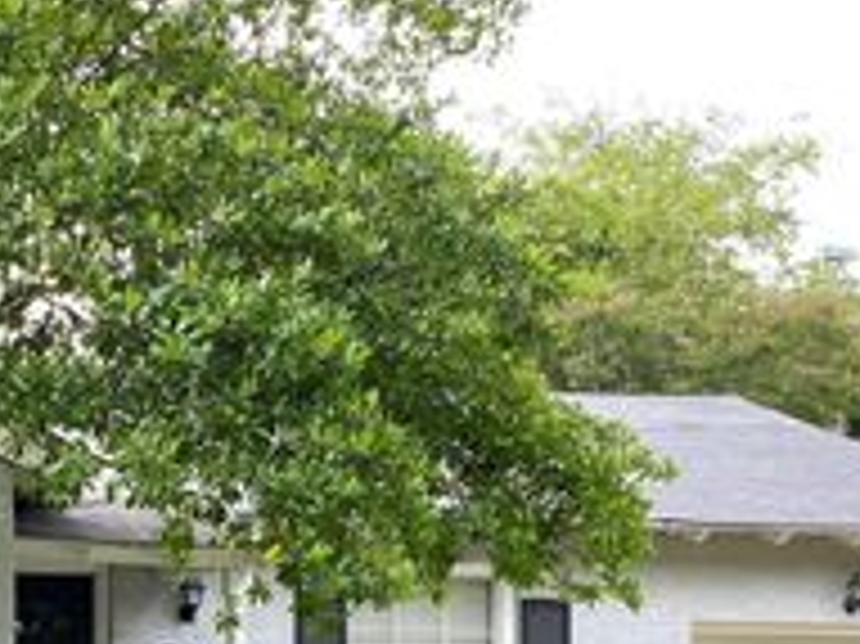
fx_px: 1688
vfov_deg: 20.4
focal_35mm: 68
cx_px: 27
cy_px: 745
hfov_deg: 27.2
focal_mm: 4.25
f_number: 1.8
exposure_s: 1/196
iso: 32
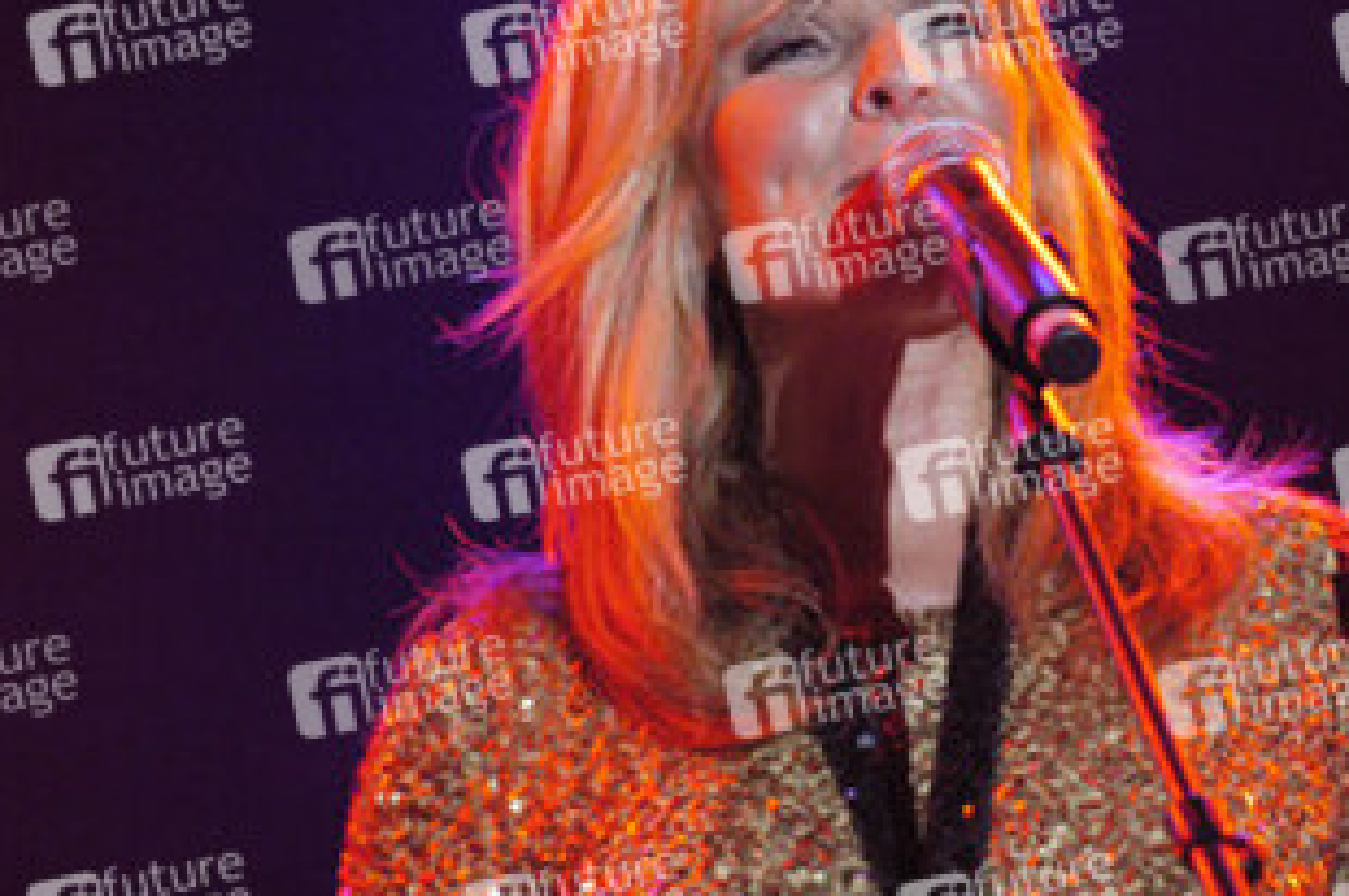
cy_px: 361
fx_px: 16320
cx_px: 894
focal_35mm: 436
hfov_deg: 4.7
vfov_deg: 3.1
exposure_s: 1/180
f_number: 3.3
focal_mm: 200
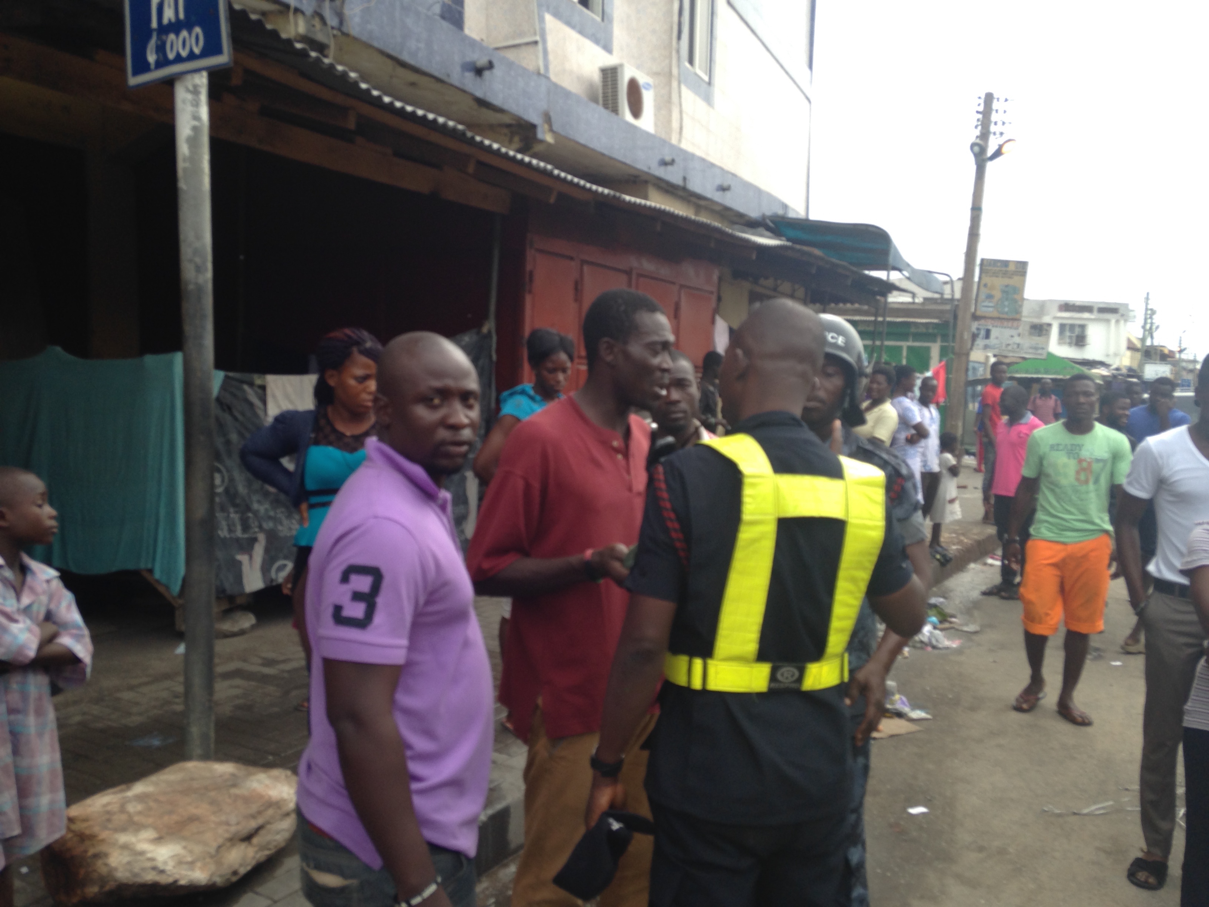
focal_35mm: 33
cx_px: 604
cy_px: 454
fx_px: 1153
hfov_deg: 55.4
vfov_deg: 42.9
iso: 50
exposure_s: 1/396
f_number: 2.4
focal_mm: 4.12
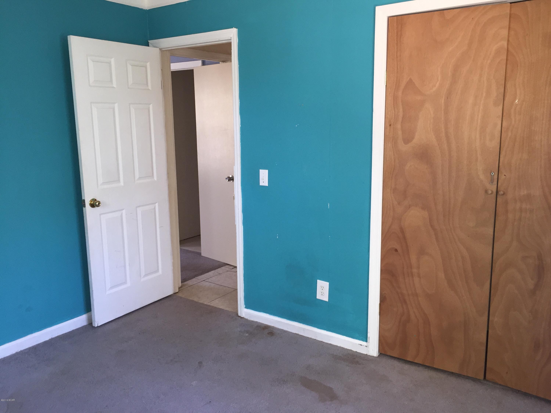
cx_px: 276
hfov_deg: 61.7
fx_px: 462
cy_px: 206
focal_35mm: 29
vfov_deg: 48.2
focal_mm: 4.15
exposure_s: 1/30
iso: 100
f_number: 2.2
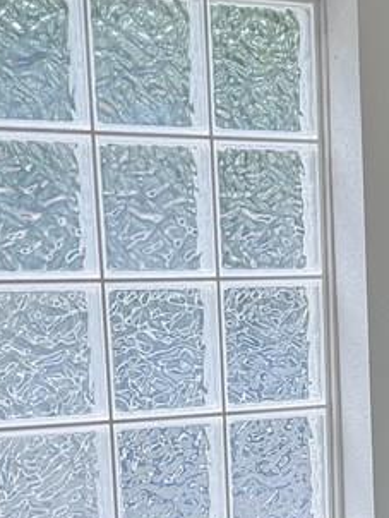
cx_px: 403
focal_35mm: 122
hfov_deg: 12.0
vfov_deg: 15.2
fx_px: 1825
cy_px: 707
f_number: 1.78
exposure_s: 1/363
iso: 80
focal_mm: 6.76
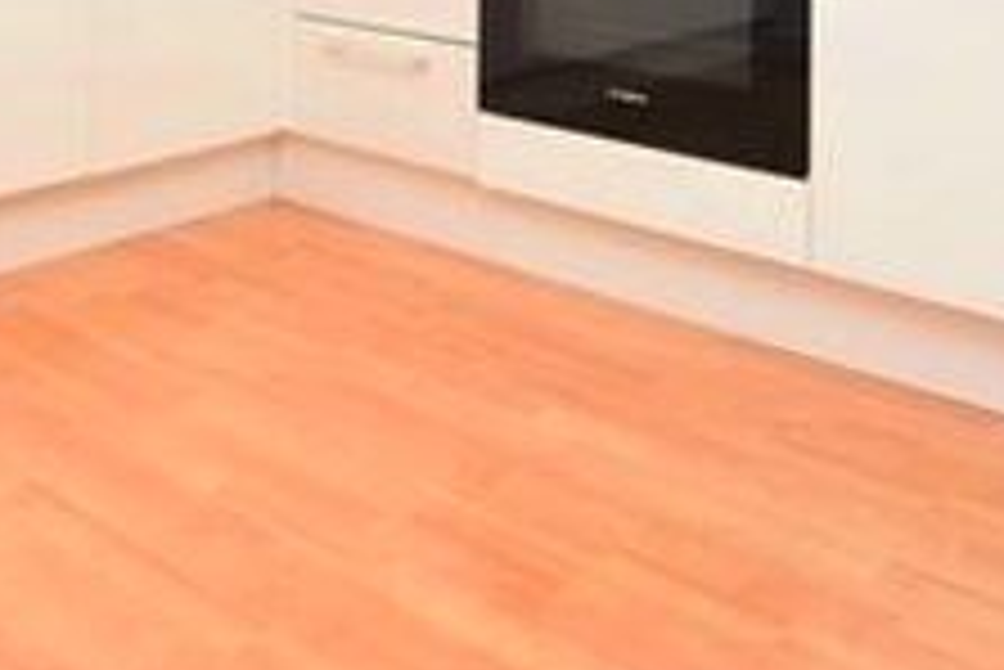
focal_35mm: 47
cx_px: 297
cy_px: -272
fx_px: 1312
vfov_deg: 24.0
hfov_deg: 41.1
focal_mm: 10
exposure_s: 1/100
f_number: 5
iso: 800
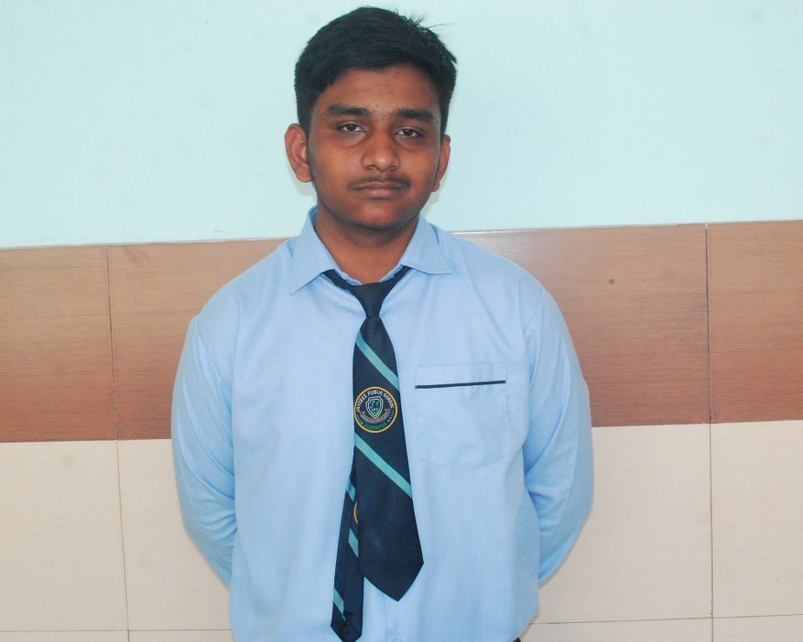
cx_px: 385
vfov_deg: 29.7
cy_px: 309
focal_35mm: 51
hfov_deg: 36.6
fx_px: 1212
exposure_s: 1/125
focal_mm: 28
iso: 1250
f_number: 9
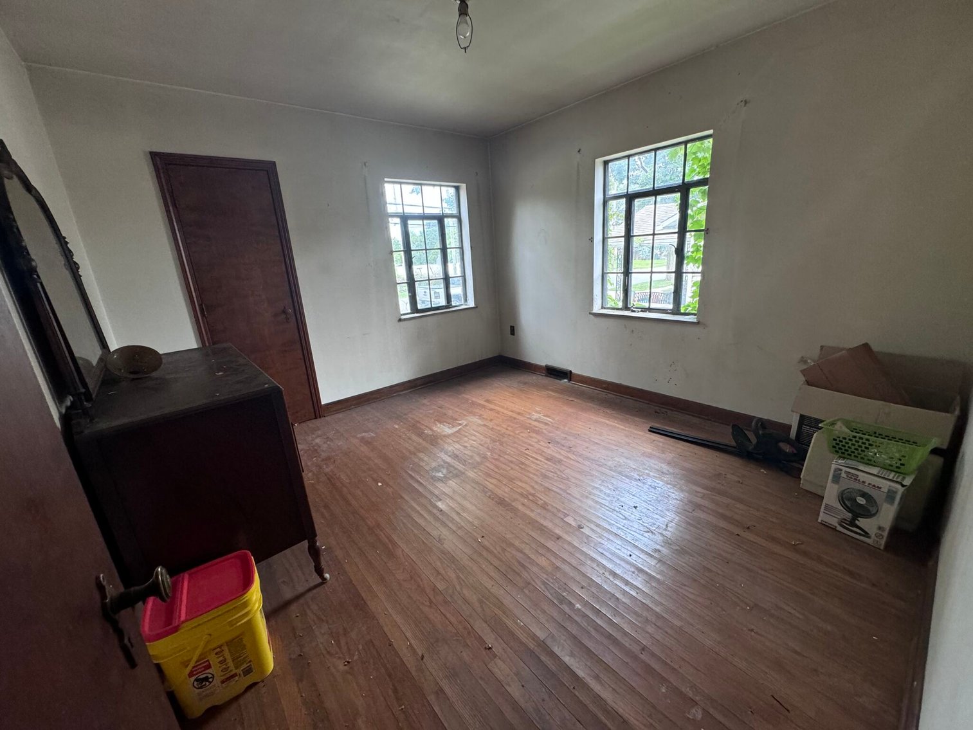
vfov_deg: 85.7
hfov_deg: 102.1
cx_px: 486
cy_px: 365
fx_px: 394
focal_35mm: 14
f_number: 2.2
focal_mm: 2.22
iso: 250
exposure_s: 1/99
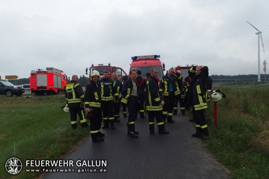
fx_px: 194
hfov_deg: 69.4
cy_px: 90
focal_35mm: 26
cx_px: 134
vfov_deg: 49.6
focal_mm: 4.7
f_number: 5.6
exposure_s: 1/640
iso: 100
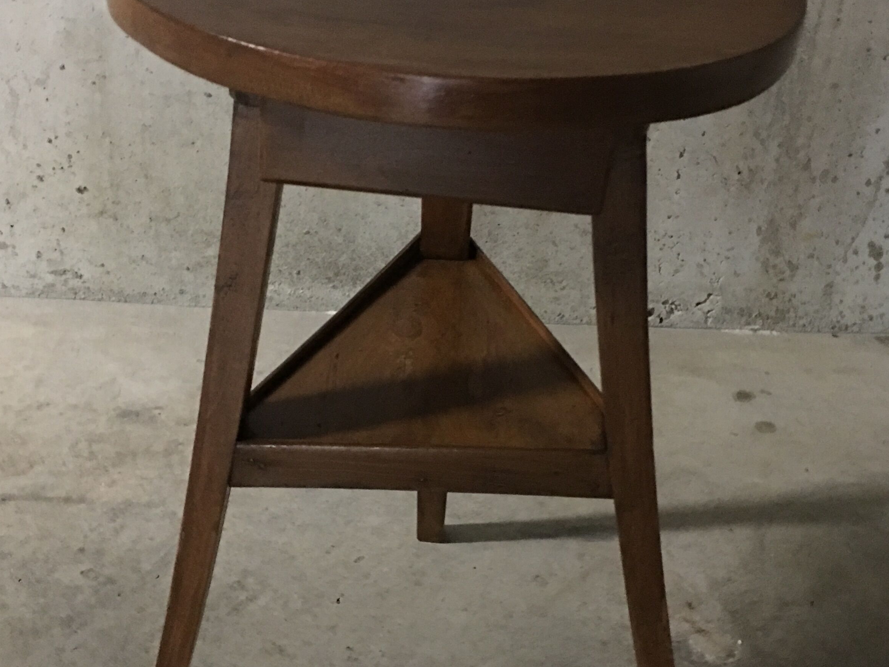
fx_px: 1284
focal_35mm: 50
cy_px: 379
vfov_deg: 29.1
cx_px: 442
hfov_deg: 38.2
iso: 125
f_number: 2.2
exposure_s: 1/4
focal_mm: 4.15
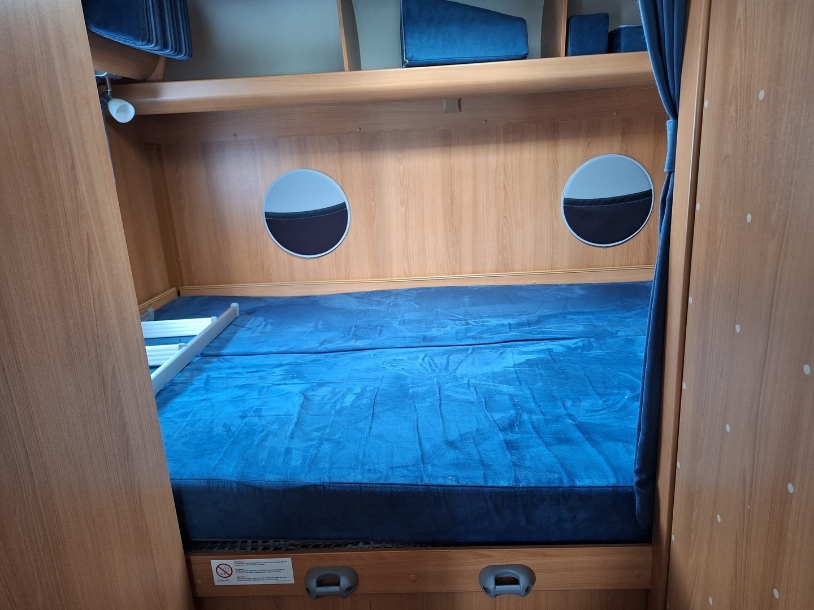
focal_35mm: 23
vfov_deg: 58.9
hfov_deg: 73.9
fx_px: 541
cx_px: 407
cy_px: 305
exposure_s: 1/25
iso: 320
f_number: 1.8
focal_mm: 5.54
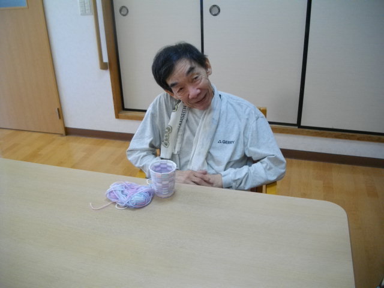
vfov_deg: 45.4
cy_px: 144
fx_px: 344
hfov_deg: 58.4
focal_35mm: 31
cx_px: 192
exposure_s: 1/50
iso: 200
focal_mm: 5.7
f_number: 2.9
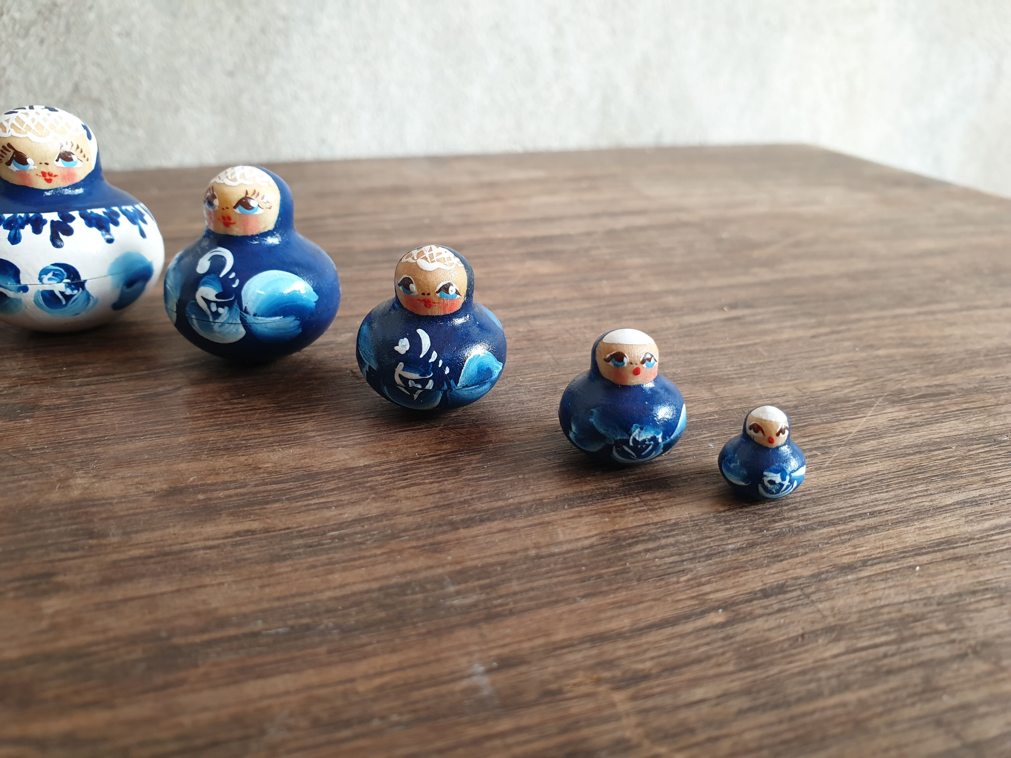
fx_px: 759
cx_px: 506
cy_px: 379
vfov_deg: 53.1
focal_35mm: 26
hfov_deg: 67.3
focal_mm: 4.3
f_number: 2.4
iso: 160
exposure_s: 1/50
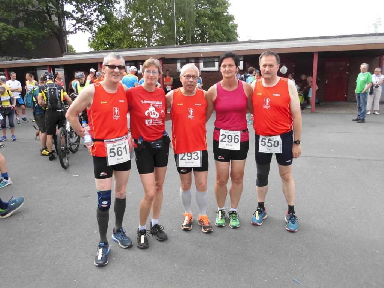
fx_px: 288
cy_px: 144
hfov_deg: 67.3
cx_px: 192
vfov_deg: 53.1
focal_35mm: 26
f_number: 3.2
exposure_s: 1/125
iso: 64
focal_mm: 4.6
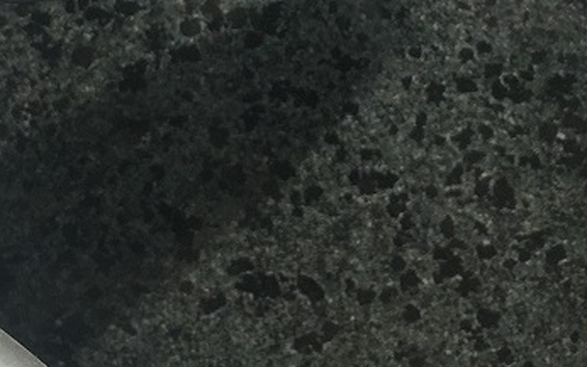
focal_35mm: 91
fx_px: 1455
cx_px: 292
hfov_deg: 22.8
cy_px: -167
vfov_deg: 13.6
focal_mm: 4.15
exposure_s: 1/3049
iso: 32
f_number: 2.2
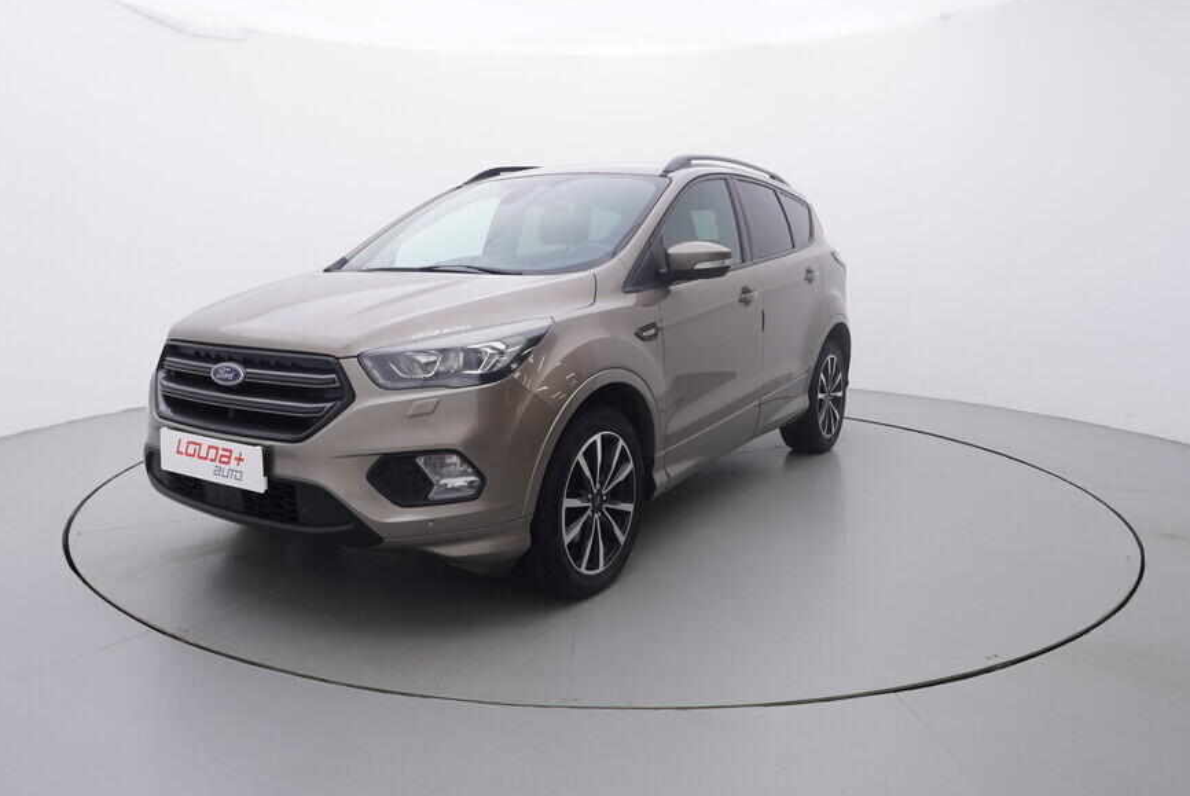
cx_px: 522
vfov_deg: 48.6
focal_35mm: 27
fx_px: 880
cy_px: 355
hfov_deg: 67.9
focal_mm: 15
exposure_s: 1/80
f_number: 5
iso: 200
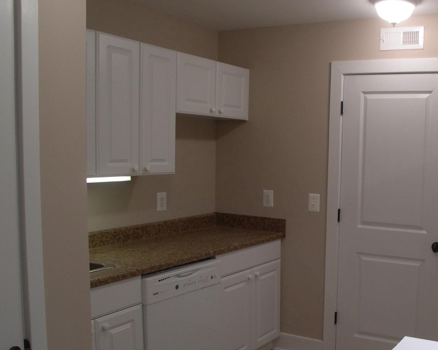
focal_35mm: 61
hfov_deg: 30.3
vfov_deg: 24.9
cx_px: 339
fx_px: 791
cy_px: 212
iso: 100
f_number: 2.8
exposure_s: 1/39.9
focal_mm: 8
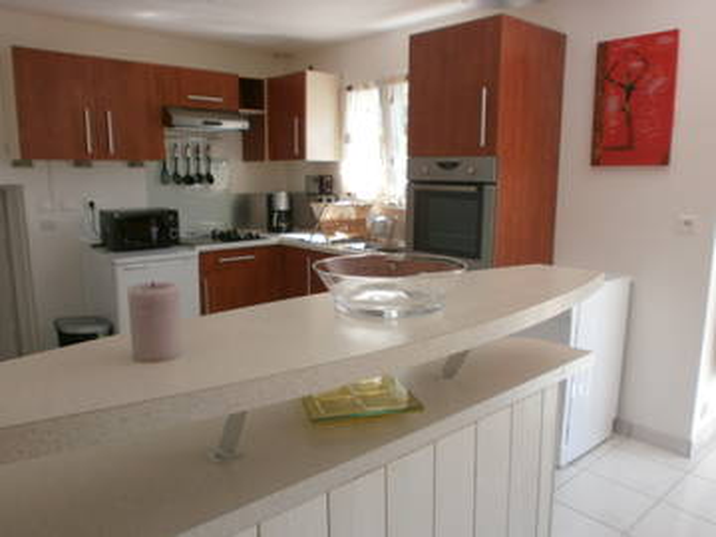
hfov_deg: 65.3
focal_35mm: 27
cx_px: 358
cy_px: 268
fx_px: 558
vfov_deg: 51.4
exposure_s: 1/100
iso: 100
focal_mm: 4.8
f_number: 2.9
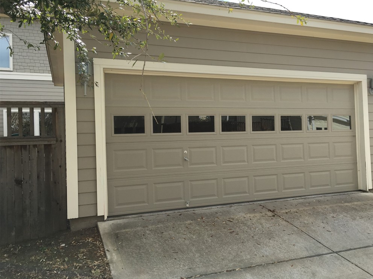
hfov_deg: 60.0
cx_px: 193
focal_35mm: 30
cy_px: 137
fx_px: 323
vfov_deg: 46.8
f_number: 2.2
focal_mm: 4.15
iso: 25
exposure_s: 1/739
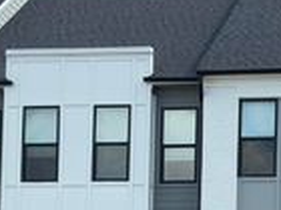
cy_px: 319
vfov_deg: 8.4
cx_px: 345
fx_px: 1396
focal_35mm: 172
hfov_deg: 11.3
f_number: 1.78
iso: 64
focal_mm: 6.76
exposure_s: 1/2331
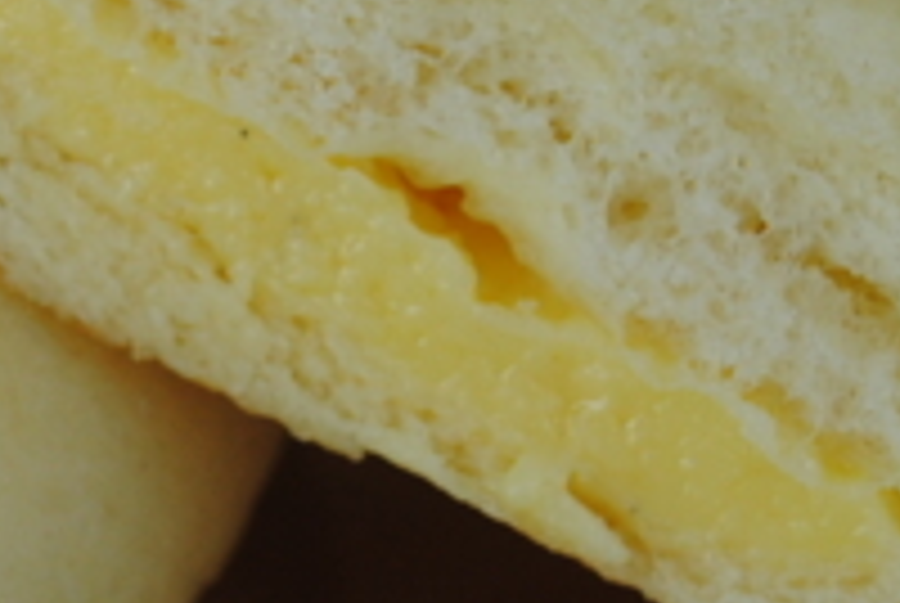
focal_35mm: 192
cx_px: -22
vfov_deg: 7.2
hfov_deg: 10.6
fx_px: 4807
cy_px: 288
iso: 200
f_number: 5.6
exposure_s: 1/125
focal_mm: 32
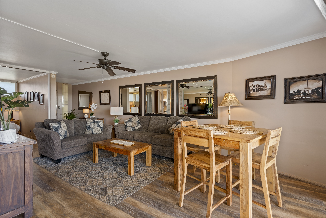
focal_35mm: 17
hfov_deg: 93.3
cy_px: 109
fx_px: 154
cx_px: 163
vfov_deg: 70.4
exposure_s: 1/2
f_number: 8
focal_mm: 17
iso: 100
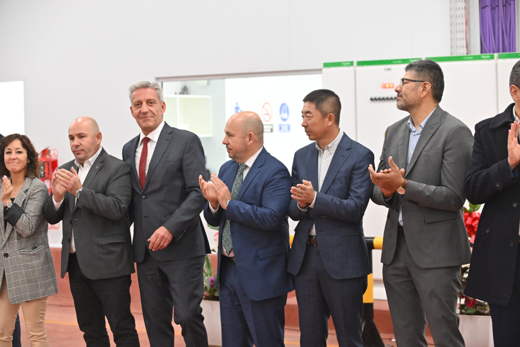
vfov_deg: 15.9
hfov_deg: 23.6
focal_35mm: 86
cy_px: 174
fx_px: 1242
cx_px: 260
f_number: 4
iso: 6400
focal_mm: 86
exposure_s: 1/200
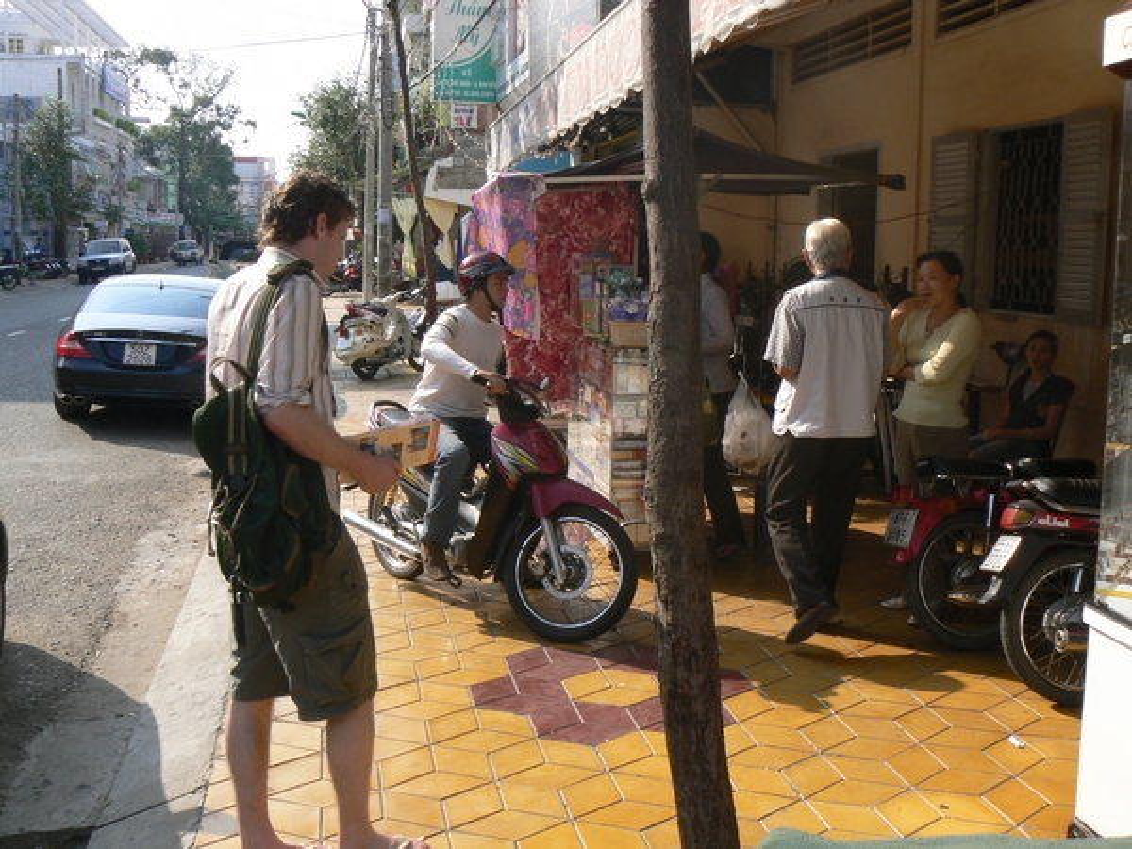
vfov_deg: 39.7
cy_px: 424
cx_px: 566
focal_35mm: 36
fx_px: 1177
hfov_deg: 51.4
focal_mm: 6
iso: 80
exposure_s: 1/125
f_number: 5.6
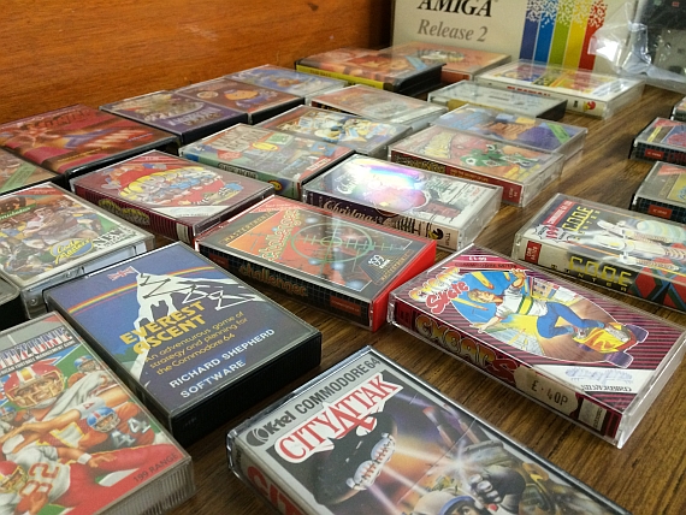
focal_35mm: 30
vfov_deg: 46.8
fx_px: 595
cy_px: 258
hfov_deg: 59.9
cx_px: 343
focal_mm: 4.12
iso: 200
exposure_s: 1/33
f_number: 2.2
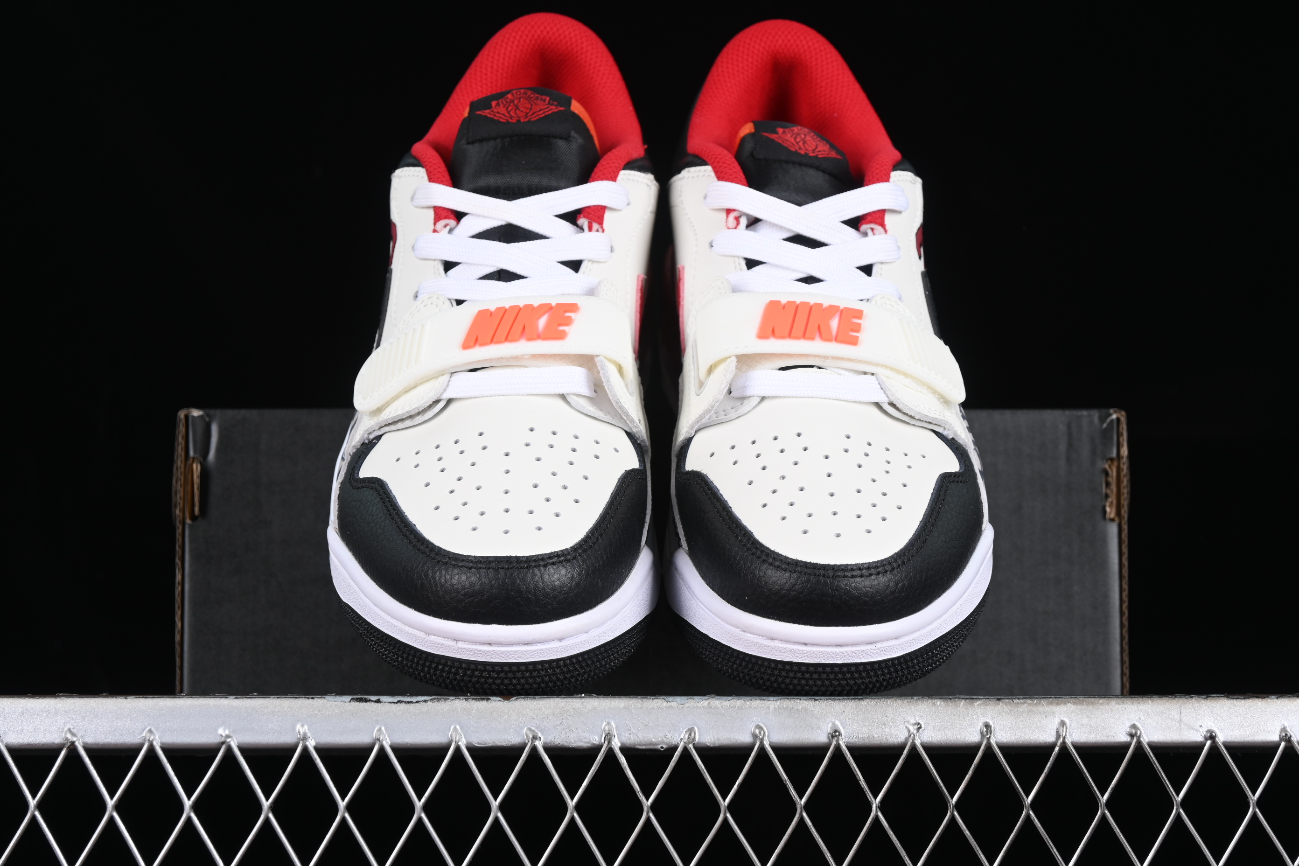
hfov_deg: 27.0
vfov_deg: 18.2
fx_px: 2706
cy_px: 433
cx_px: 650
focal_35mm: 75
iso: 160
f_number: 7.1
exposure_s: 1/60
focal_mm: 50
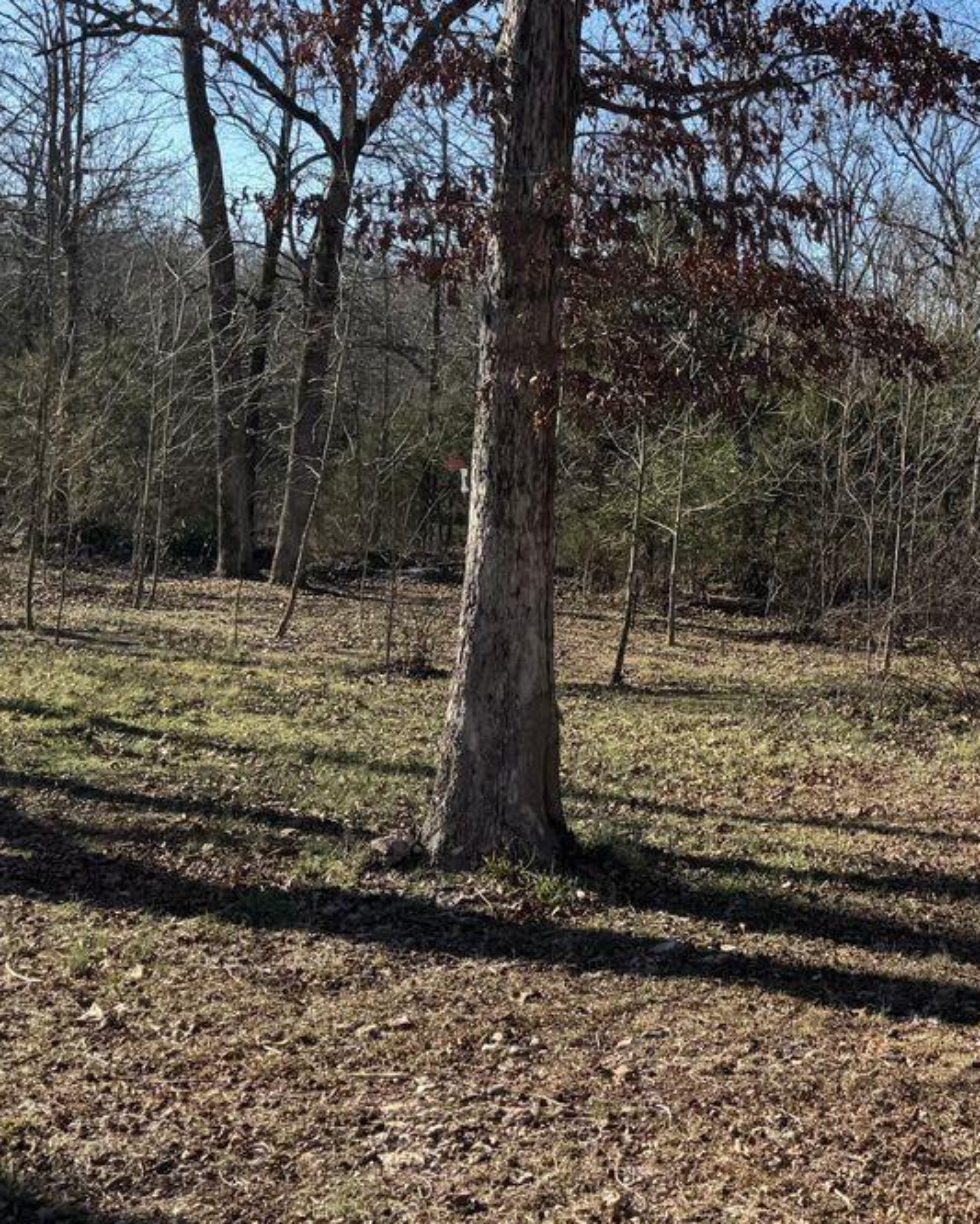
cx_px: 896
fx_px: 1740
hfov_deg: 30.0
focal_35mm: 48
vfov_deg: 38.5
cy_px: 458
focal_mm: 6.76
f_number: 1.78
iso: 80
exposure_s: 1/1767
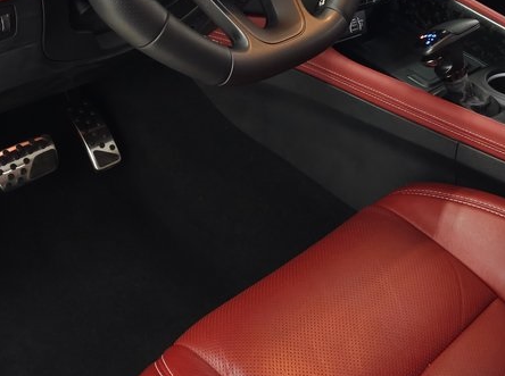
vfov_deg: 26.5
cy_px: 38
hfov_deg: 36.2
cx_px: 271
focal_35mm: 53
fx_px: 772
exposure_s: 1/60
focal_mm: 6.3
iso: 250
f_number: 1.7
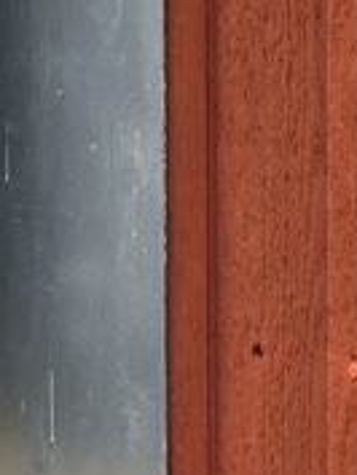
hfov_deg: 3.3
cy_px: 212
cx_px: -472
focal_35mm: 445
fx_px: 6112
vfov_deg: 4.5
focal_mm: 9
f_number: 2.8
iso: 50
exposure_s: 1/121
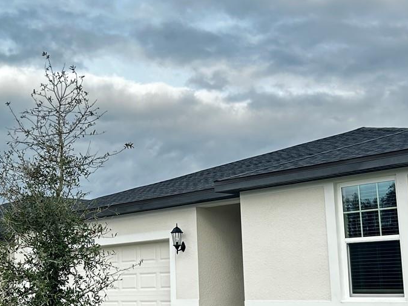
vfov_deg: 25.6
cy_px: 168
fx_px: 672
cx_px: 173
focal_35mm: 57
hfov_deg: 33.7
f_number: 1.78
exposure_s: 1/626
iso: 80
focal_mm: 6.86
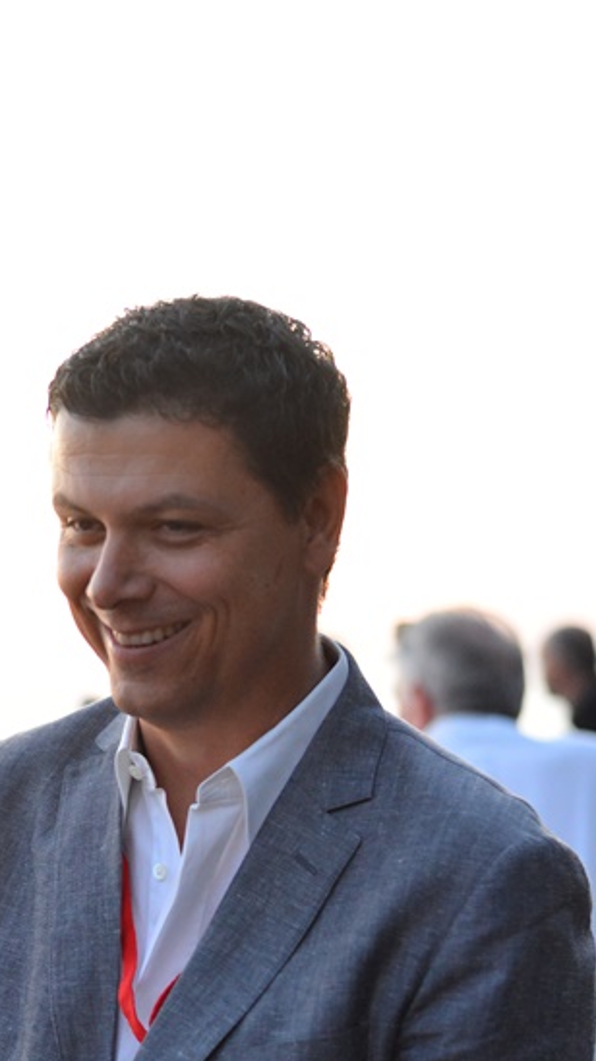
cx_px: 82
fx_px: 2418
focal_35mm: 86
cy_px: 817
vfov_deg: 24.4
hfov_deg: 13.9
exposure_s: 1/160
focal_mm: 50
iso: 4000
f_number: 2.5
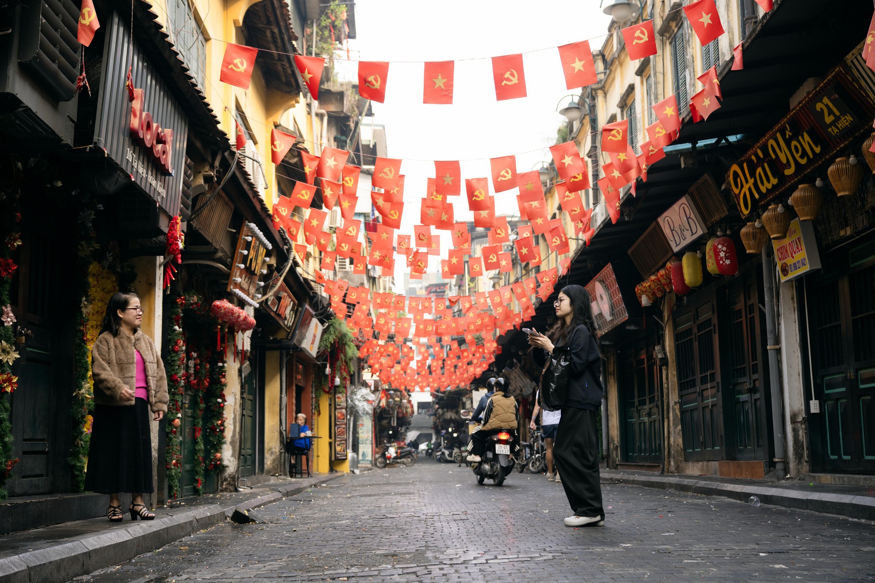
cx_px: 438
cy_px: 292
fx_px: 997
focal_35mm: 41
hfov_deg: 47.4
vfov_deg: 32.6
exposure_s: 1/200
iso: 200
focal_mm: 41
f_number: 3.5
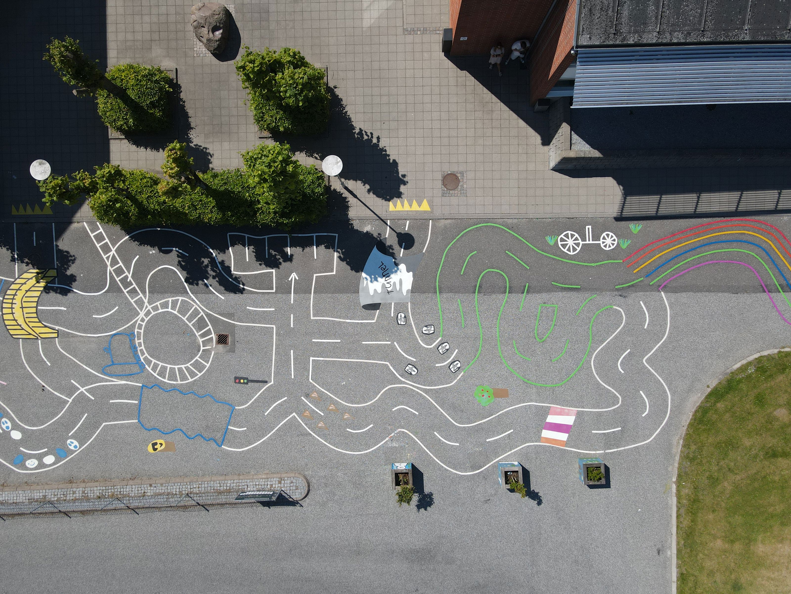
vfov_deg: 56.8
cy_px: 297
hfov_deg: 71.6
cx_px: 396
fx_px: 548
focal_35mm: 24
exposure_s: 1/800
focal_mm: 4.5
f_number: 2.8
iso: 100
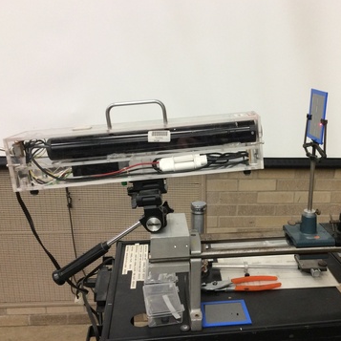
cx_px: 221
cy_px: 170
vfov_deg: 43.9
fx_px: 424
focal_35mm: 38
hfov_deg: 43.4
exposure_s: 1/24
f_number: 2.4
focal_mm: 3.3
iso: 80
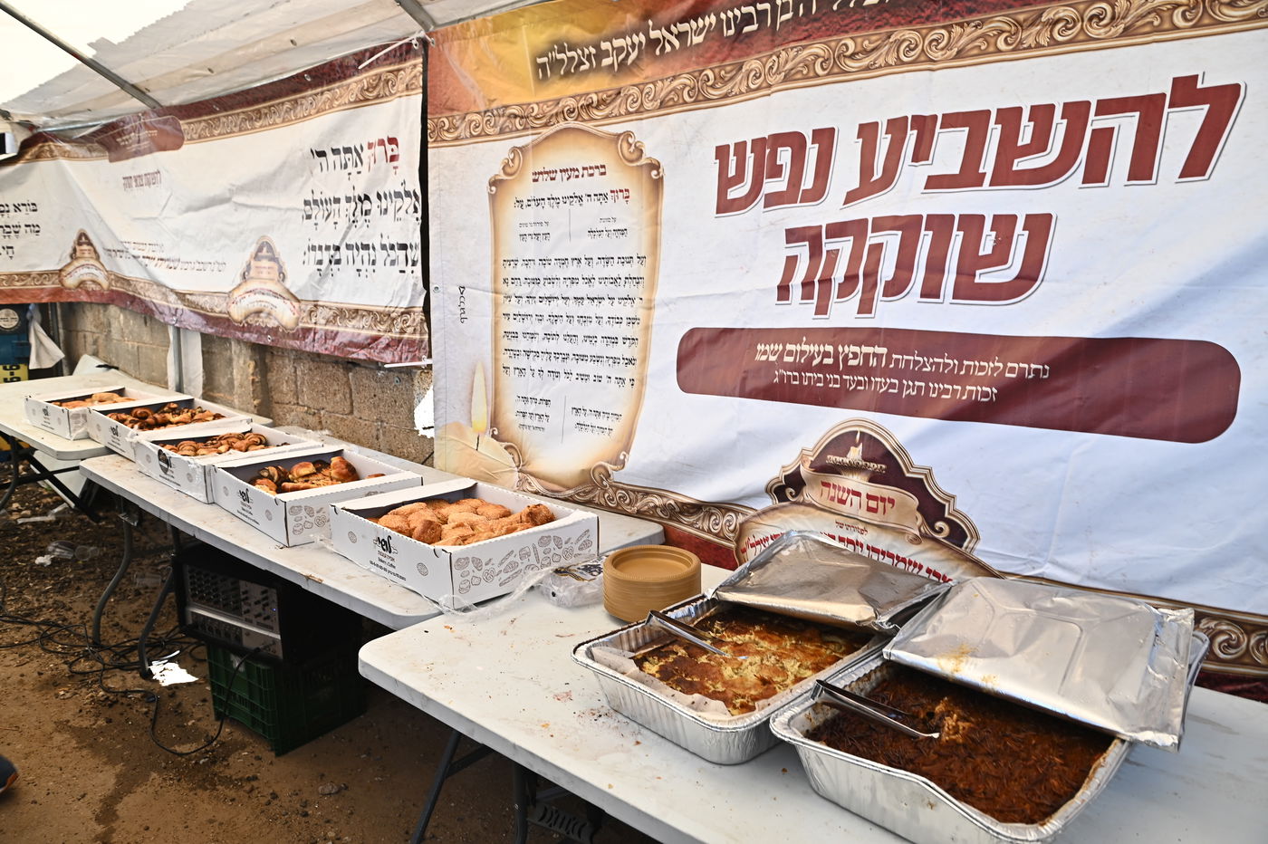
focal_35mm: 24
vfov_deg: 53.1
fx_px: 845
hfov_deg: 73.8
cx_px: 634
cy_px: 422
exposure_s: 1/125
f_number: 5.6
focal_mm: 24
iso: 250
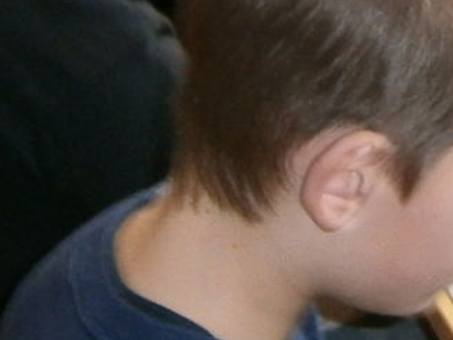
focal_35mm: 166
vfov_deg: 8.8
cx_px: 524
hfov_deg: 11.7
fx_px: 2173
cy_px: -144
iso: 125
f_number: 2.8
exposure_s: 1/30
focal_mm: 4.7
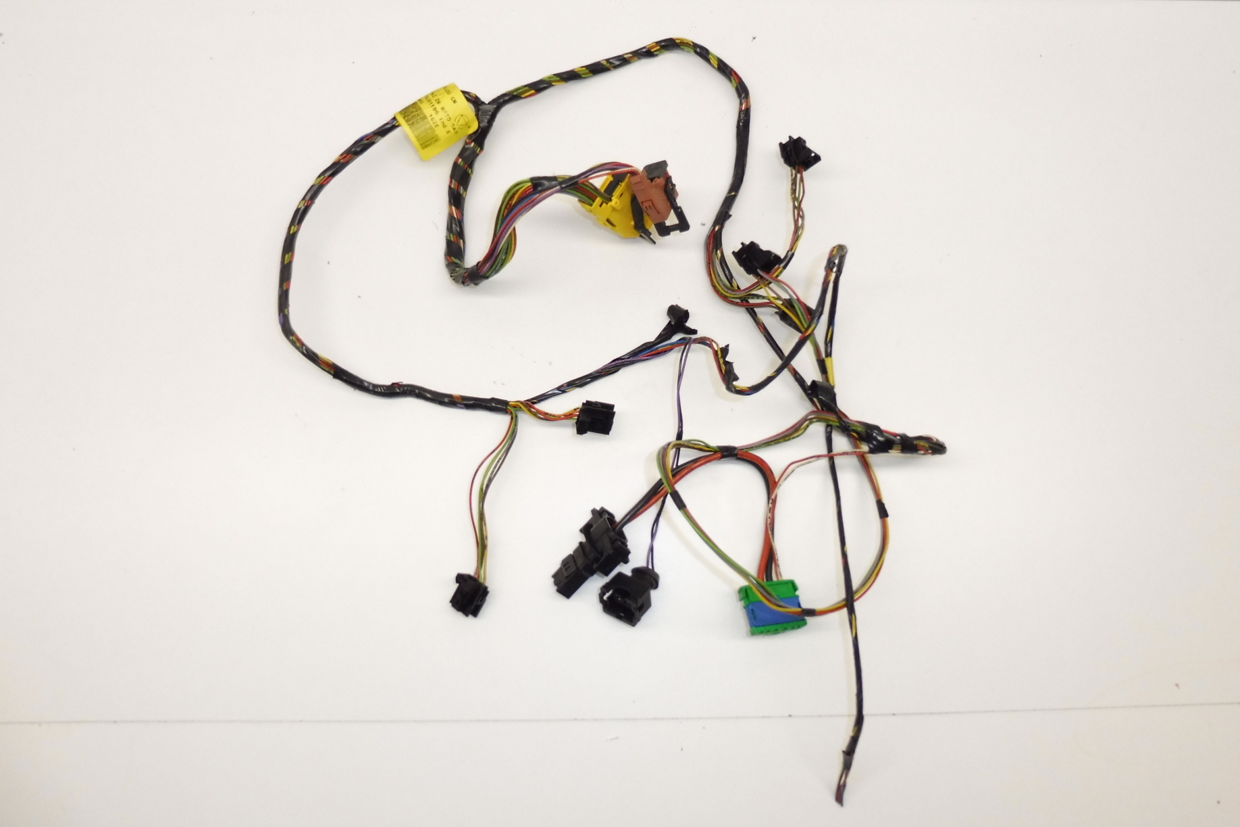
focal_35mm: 29
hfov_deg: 63.6
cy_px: 360
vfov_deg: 44.9
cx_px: 646
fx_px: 999
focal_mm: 4.4
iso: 200
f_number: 3.5
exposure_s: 1/125
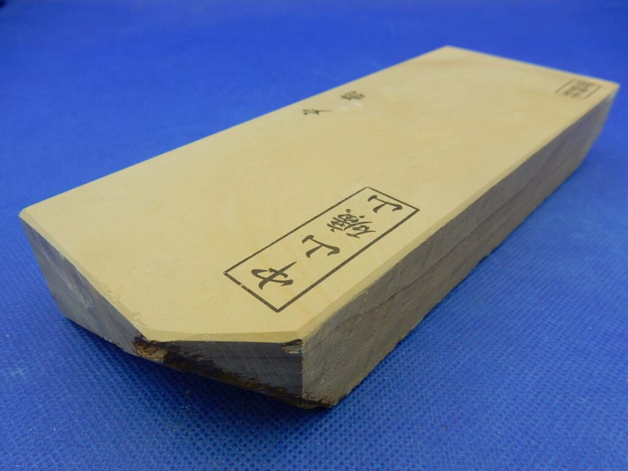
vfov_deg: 54.9
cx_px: 314
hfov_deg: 69.4
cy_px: 236
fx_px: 454
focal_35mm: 25
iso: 125
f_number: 3.7
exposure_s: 1/100
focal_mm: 4.5
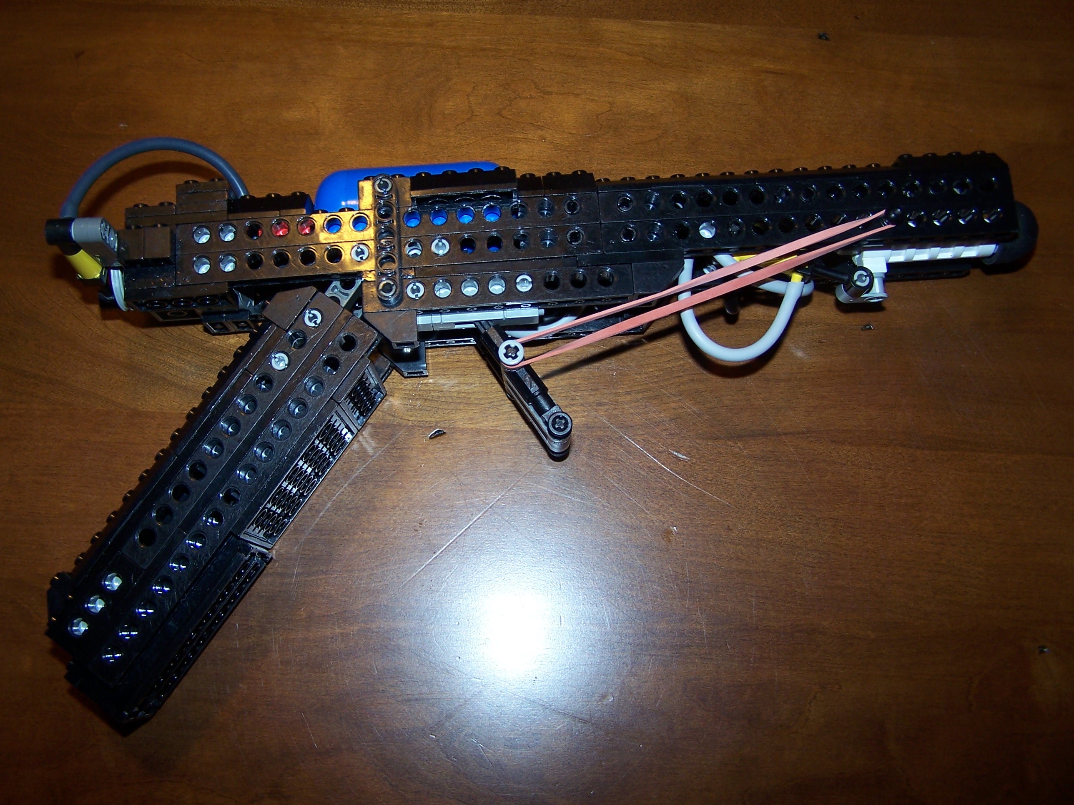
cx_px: 537
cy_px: 402
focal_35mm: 38
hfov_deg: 49.0
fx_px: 1179
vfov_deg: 37.7
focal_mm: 6.3
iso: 80
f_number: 2.8
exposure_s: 1/60
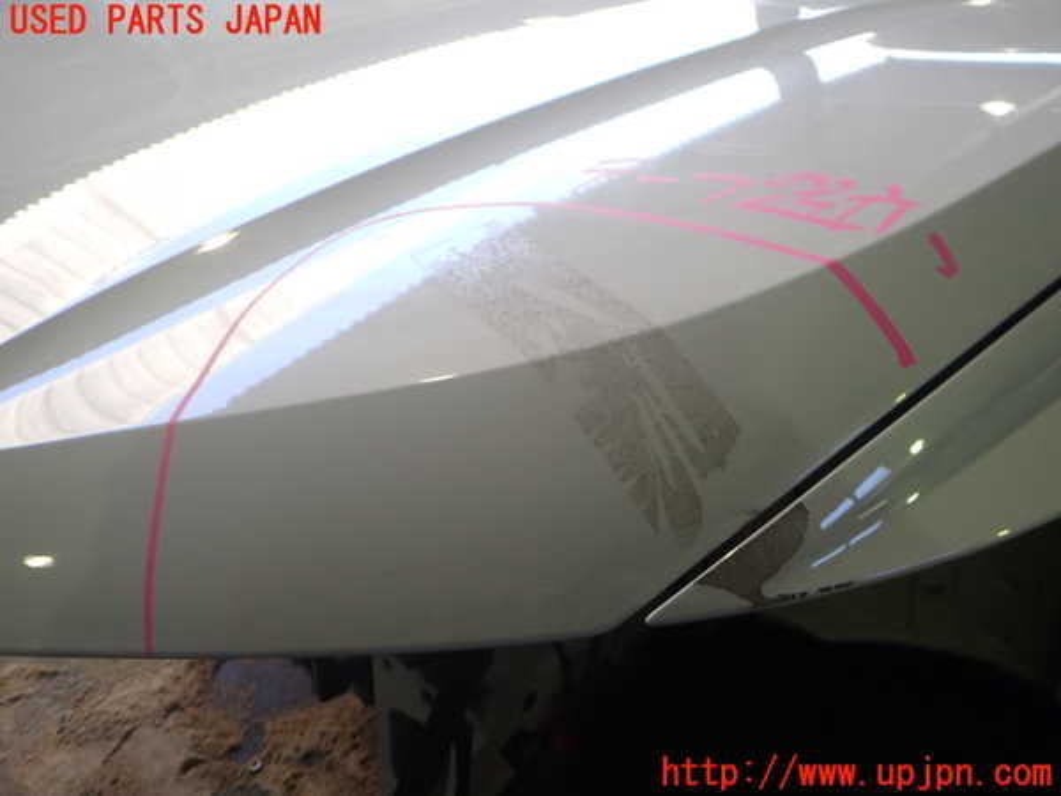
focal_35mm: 30
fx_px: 920
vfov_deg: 46.8
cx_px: 530
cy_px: 398
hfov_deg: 60.0
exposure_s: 1/100
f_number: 2.3
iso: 200
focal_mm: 5.4
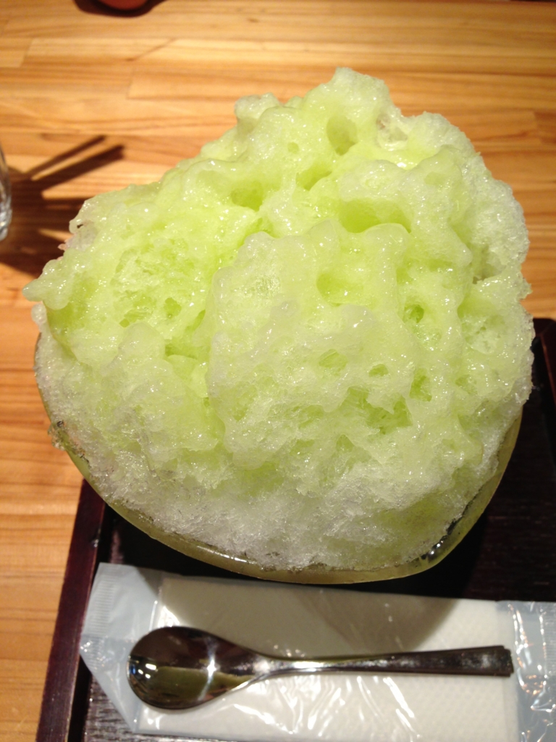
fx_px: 707
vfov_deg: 55.4
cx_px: 278
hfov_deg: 42.9
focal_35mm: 33
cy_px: 371
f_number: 2.4
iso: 50
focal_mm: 4.13
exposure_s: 1/24
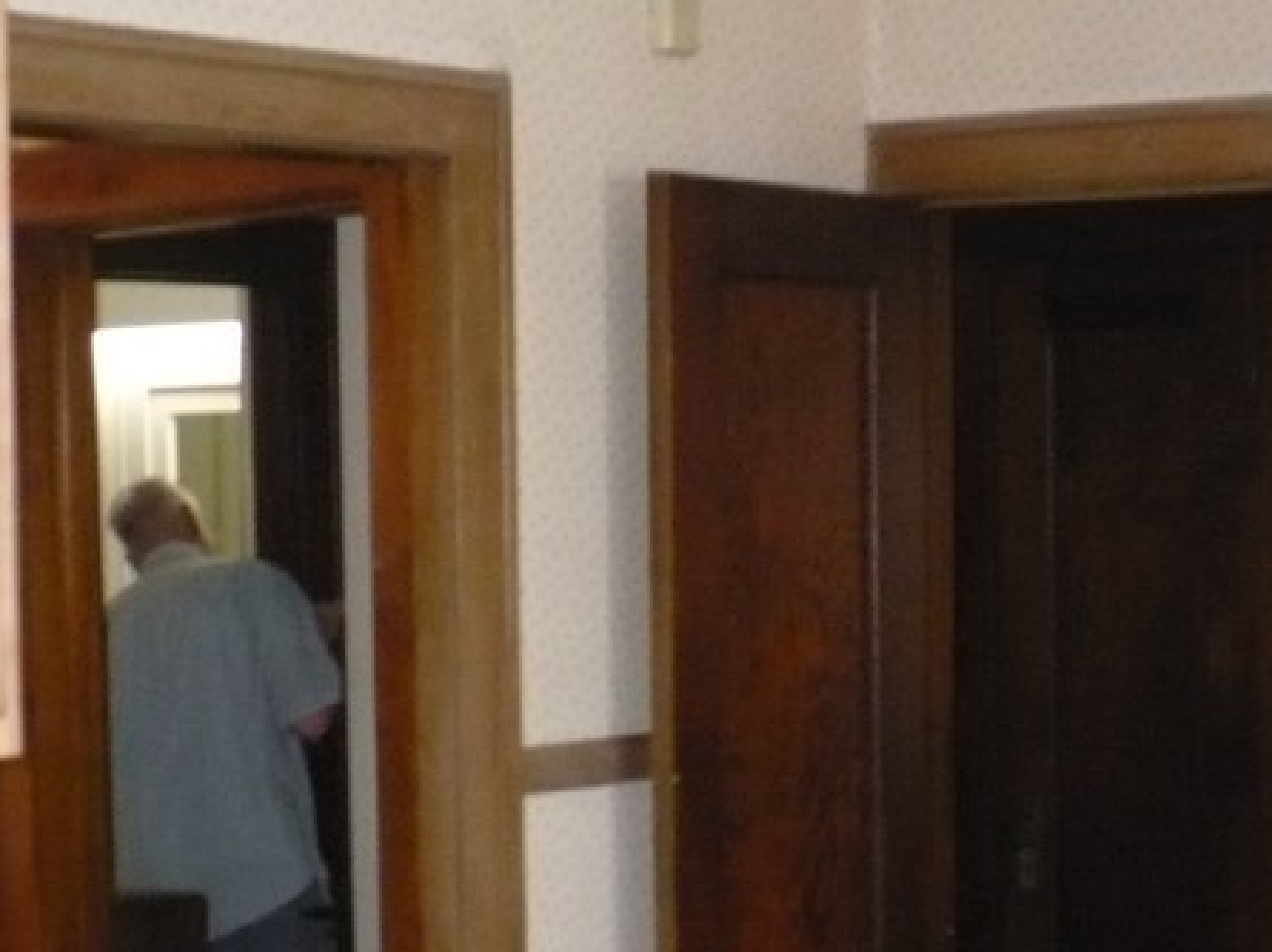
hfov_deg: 22.8
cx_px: 933
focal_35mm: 85
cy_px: 884
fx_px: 3122
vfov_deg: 17.1
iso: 320
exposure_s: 1/30
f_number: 2.8
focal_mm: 6.1
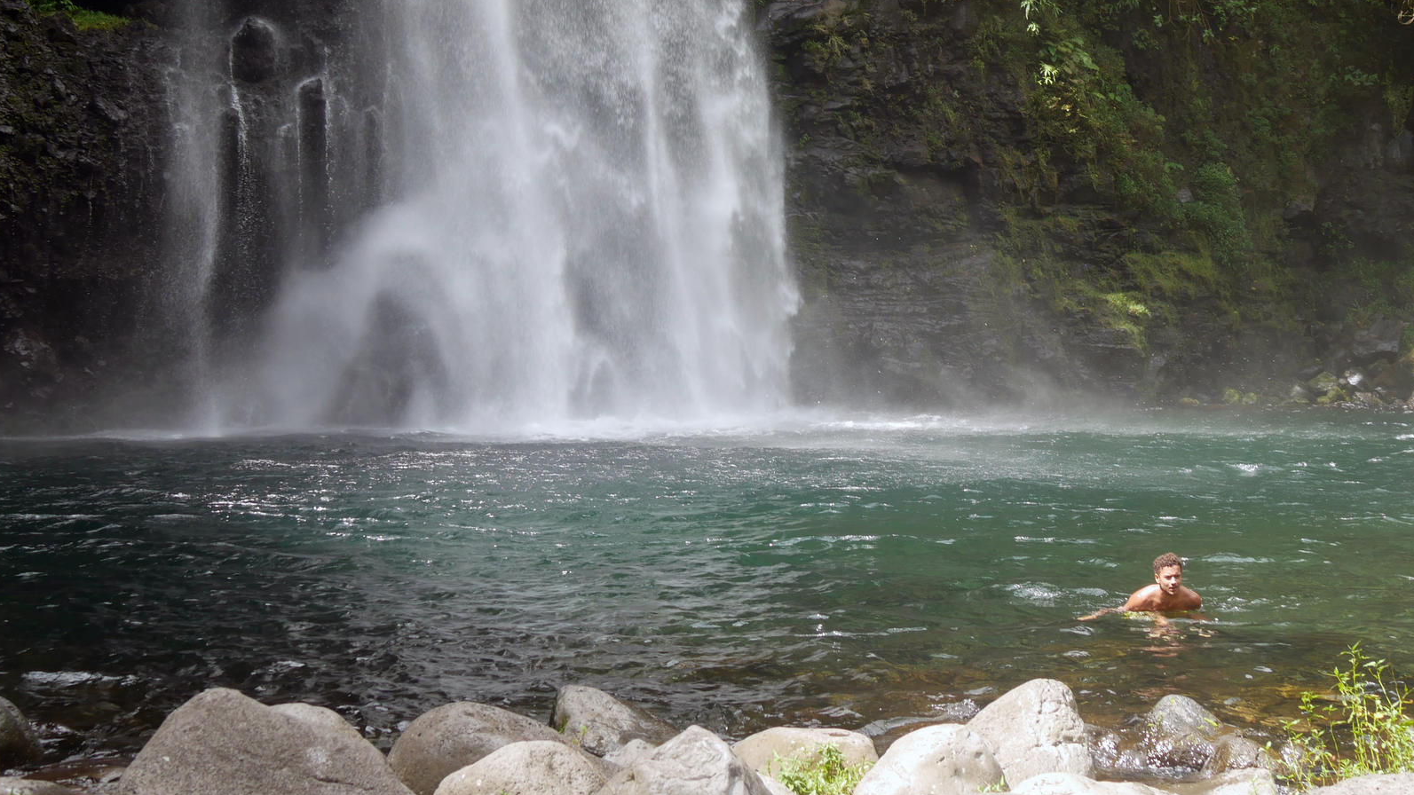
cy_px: 249
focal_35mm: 52
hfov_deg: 39.7
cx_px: 835
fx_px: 1950
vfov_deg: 22.9
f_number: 5
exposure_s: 1/200
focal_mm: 19
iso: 200
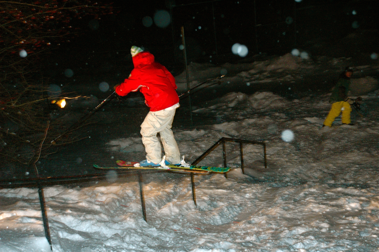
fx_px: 631
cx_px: 190
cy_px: 126
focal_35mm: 60
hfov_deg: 33.4
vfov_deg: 22.6
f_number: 4.5
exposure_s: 1/60
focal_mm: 40
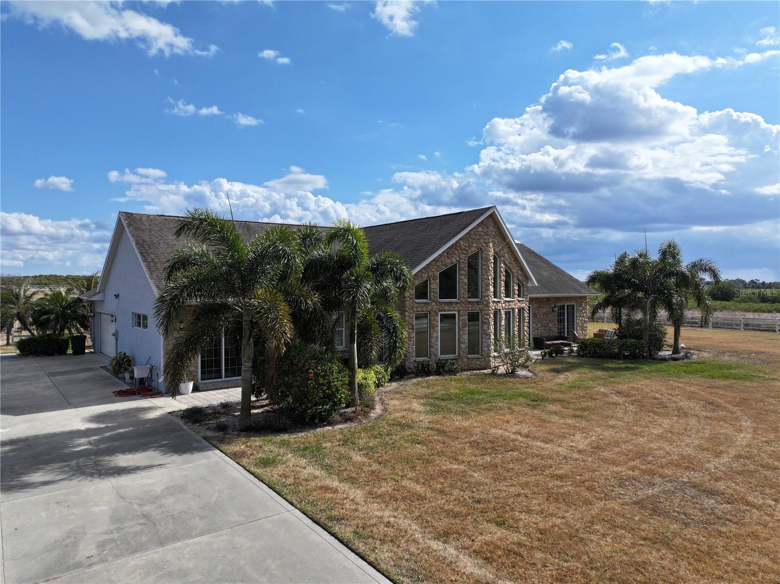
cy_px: 292
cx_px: 390
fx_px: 540
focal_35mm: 24
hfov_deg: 71.6
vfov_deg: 56.8
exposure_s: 1/4000
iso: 170
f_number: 2.8
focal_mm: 12.29
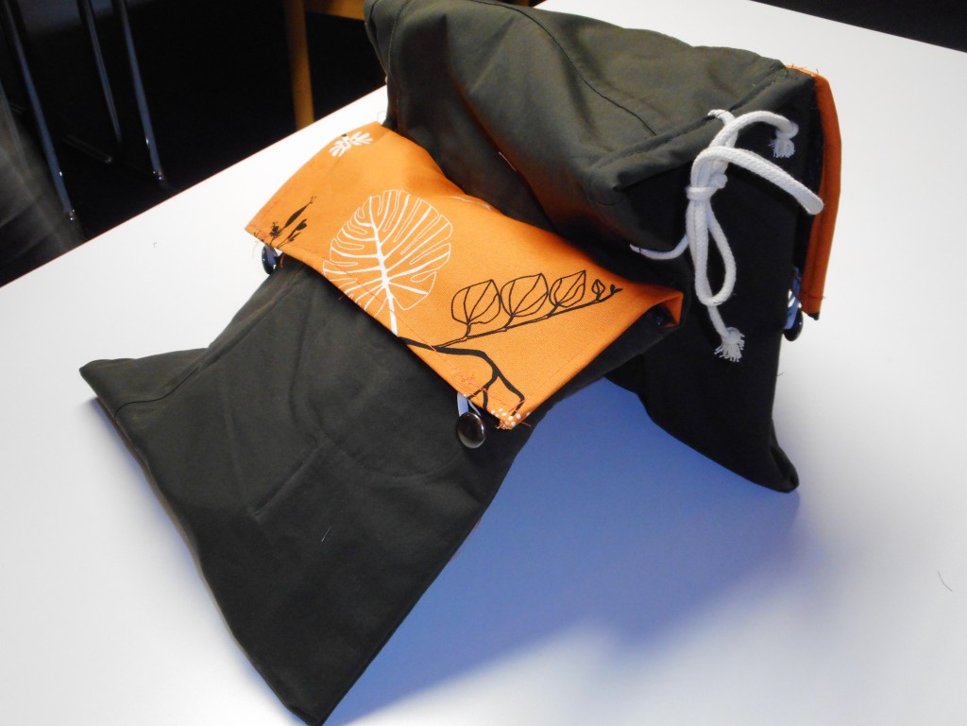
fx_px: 950
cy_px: 363
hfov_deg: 54.0
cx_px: 484
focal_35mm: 34
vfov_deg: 41.8
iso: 400
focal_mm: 6
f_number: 4.2
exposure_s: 1/30
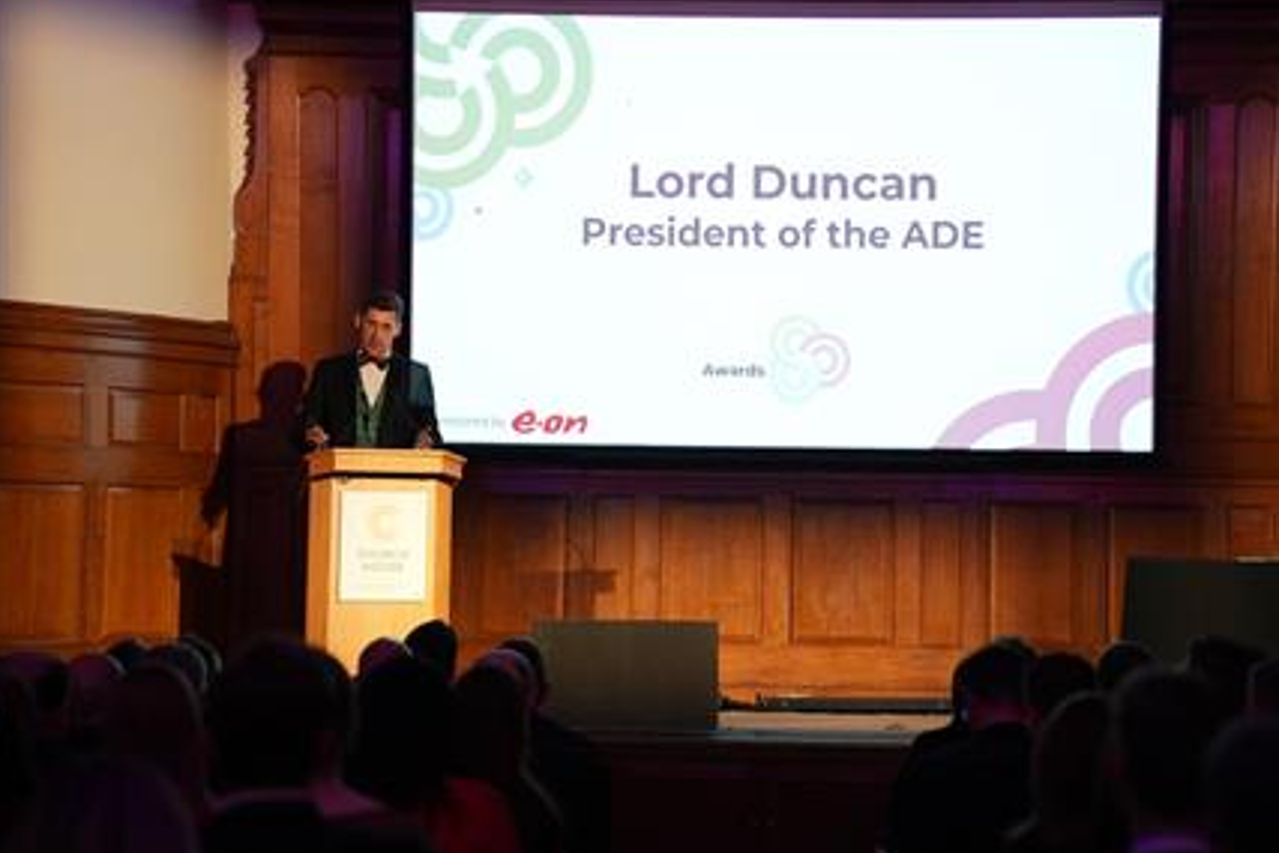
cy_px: 443
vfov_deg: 13.7
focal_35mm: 100
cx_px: 707
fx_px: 3554
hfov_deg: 20.4
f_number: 2.8
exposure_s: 1/100
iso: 400
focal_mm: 89
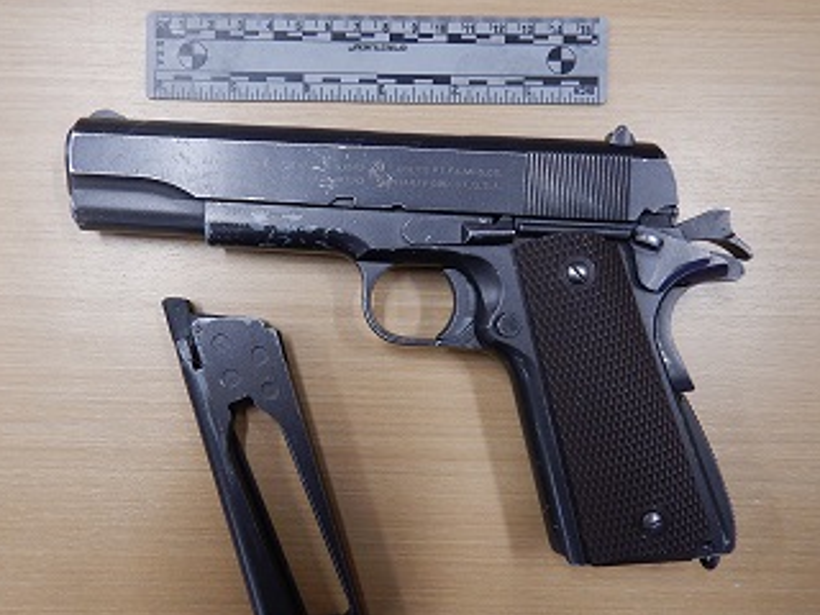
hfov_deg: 59.7
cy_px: 315
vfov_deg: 46.8
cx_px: 354
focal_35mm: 30
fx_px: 711
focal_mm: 4.3
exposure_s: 1/30
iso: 250
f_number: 2.8
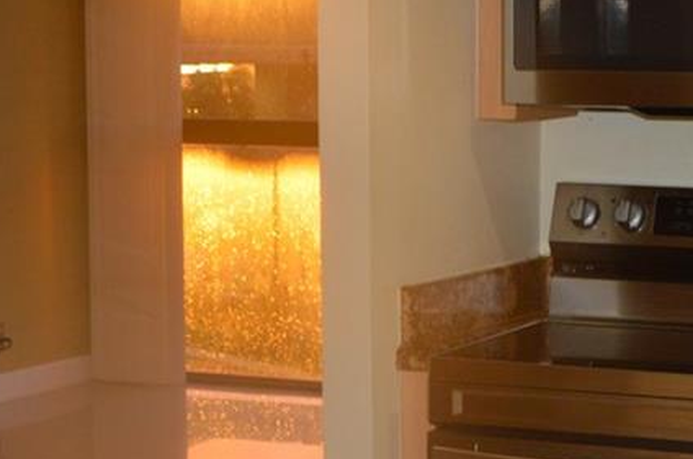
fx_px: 1960
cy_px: 341
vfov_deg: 13.3
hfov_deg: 19.6
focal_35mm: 102
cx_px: 654
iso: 450
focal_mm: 18
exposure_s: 1/60
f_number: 3.5
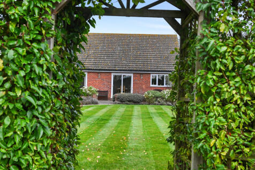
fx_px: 354
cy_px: 85
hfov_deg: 39.6
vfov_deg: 27.0
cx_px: 128
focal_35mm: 50
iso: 400
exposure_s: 1/30
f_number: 8
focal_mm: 50
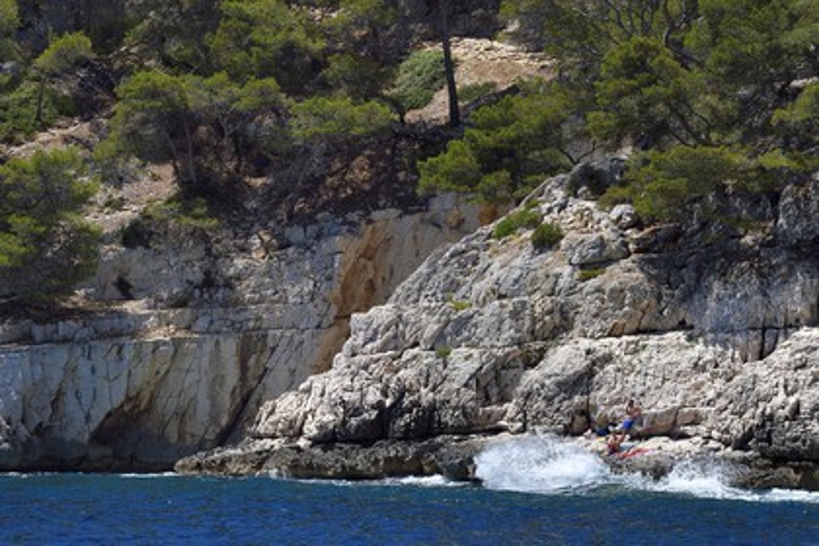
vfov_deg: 11.0
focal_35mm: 125
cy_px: 273
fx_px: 2844
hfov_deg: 16.4
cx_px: 410
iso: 200
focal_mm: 125
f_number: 10
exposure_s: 1/500
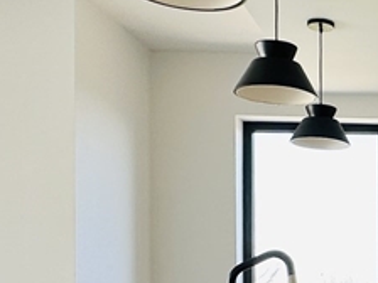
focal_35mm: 64
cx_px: 491
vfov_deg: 21.9
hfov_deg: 25.9
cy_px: 295
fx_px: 699
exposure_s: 1/110
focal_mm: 2.22
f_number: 2.2
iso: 40
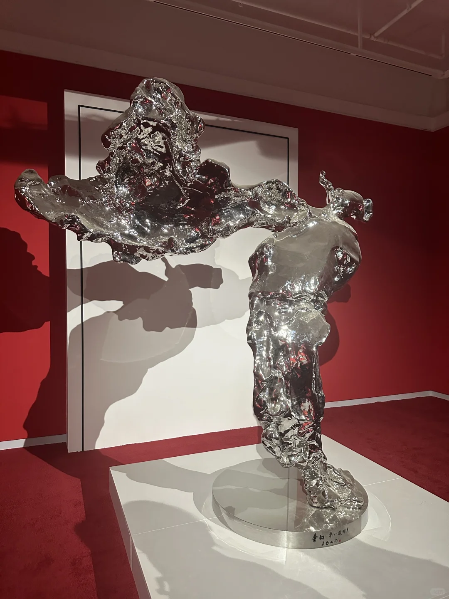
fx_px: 415
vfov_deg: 71.6
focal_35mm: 24
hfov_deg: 56.8
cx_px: 224
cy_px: 300
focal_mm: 6.86
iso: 500
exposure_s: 1/60
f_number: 1.78
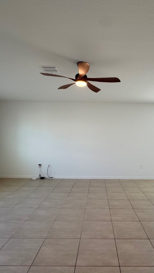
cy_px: 142
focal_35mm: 22
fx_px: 160
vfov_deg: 81.2
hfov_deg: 50.7
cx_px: 100
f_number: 2.2
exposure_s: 1/120
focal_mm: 2.22
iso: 64
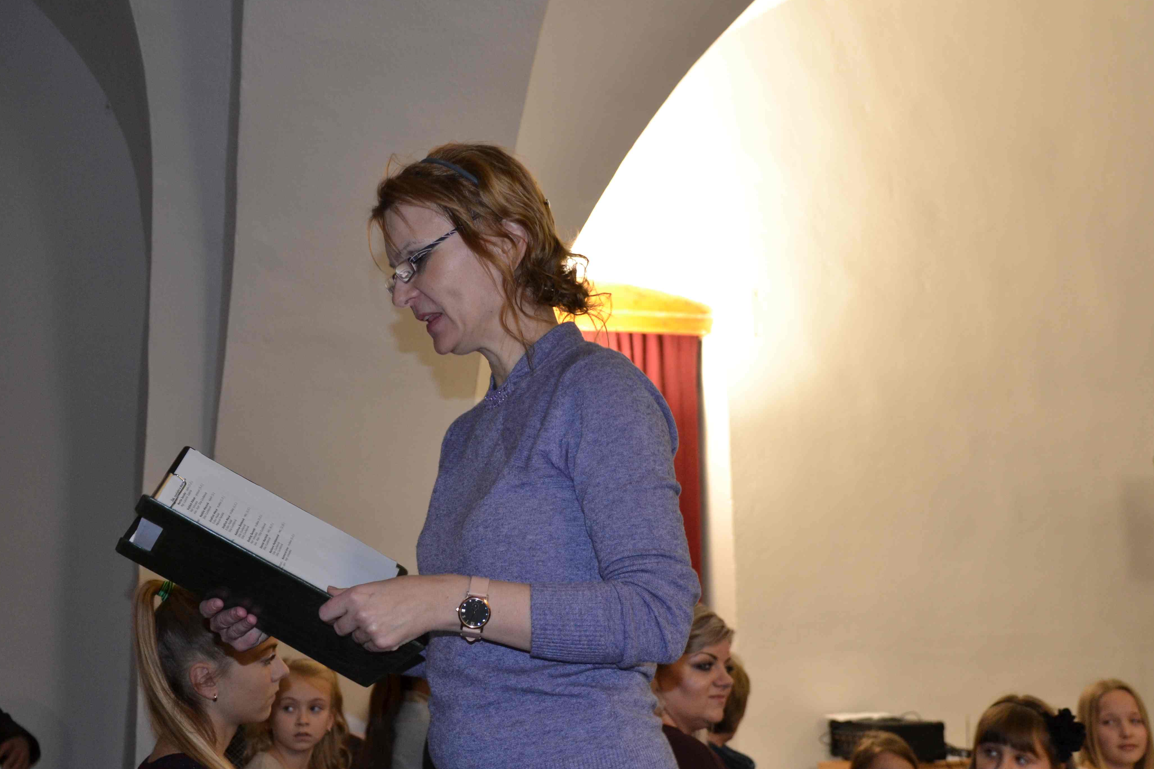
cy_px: 387
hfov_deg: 41.9
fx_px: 1506
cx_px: 588
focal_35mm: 47
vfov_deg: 28.6
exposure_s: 1/60
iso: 560
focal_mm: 28
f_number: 4
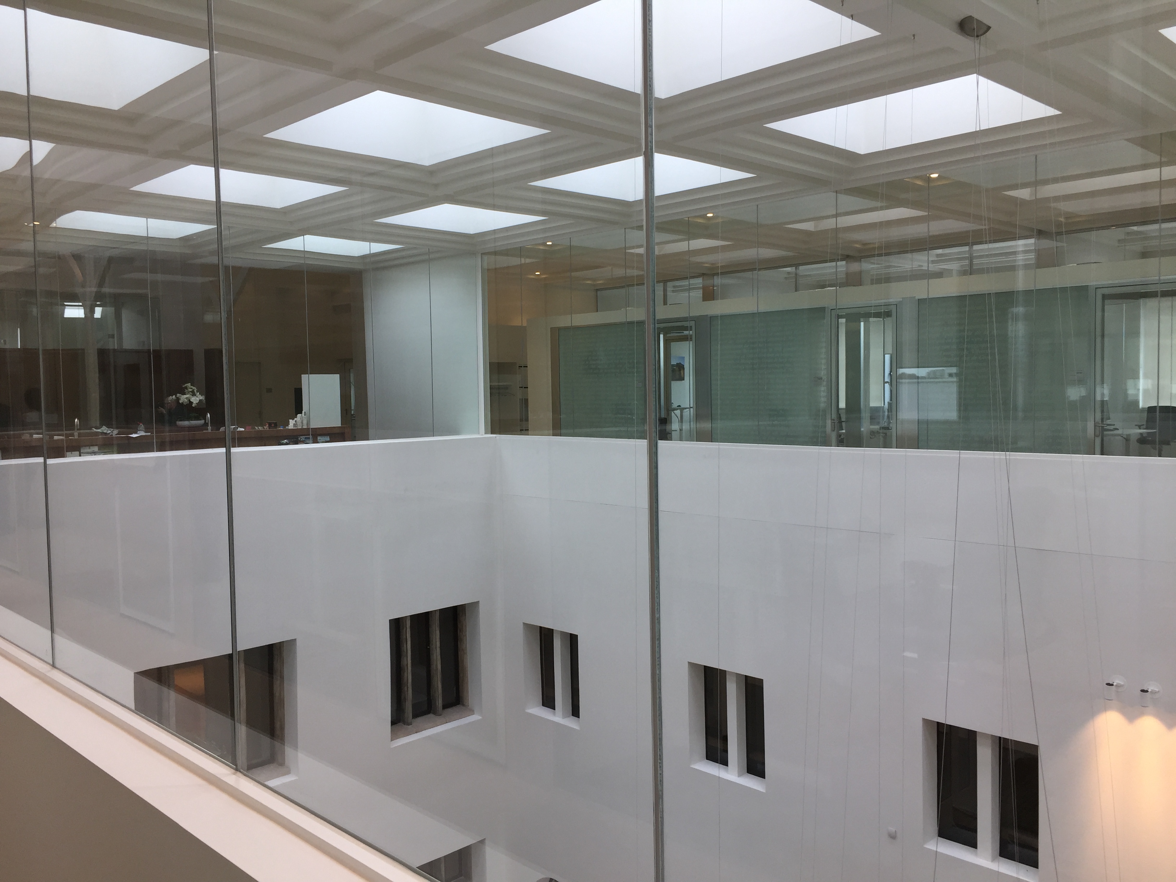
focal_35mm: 29
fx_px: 985
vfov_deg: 48.2
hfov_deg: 61.7
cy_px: 441
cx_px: 588
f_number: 2.2
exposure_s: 1/192
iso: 32
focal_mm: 4.15
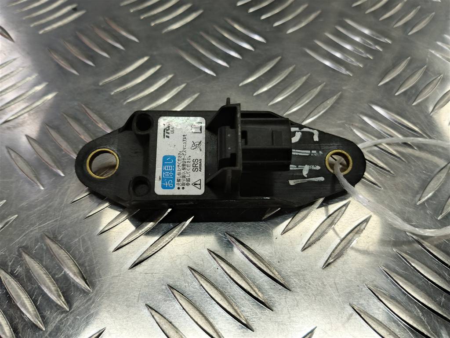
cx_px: 225
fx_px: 351
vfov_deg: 51.4
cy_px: 169
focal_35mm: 27
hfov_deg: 65.3
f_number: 1.6
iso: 150
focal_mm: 4.11
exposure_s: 1/66.7
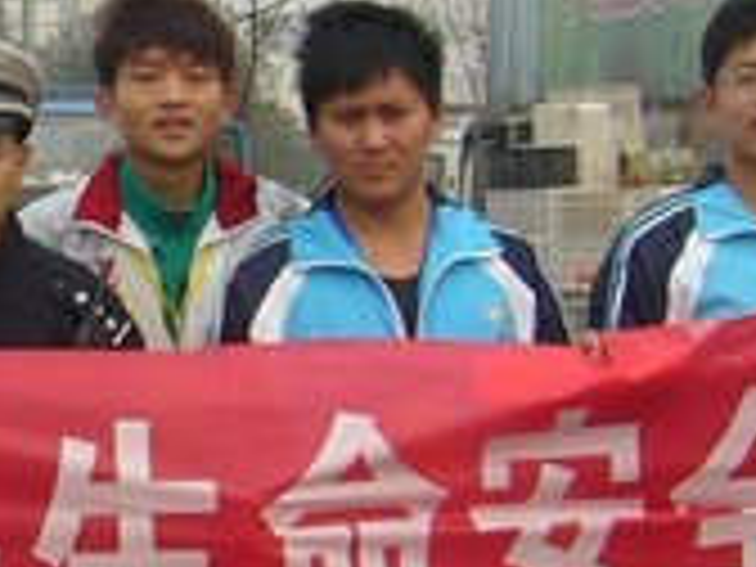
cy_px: 302
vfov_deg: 8.9
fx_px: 3647
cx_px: -194
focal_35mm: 167
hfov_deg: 11.6
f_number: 5.6
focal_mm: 5.8
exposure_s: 1/250
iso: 80
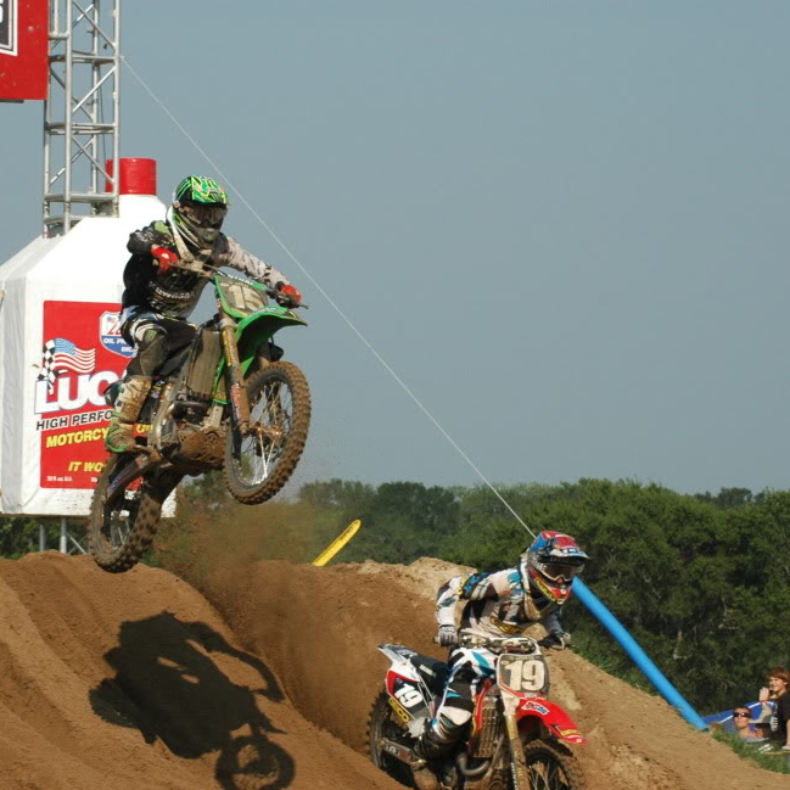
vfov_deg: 7.3
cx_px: 278
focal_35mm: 241
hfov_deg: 7.3
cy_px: 413
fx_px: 6223
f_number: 9
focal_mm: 120
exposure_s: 1/1000
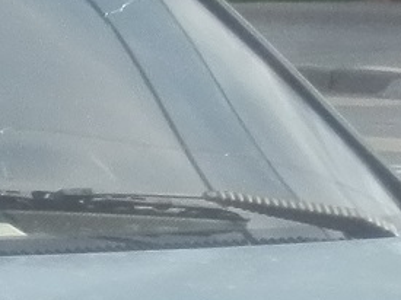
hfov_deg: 2.7
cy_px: 331
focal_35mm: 730
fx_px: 8453
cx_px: -175
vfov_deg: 2.0
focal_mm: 17.4
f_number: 5.2
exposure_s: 1/500
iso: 400
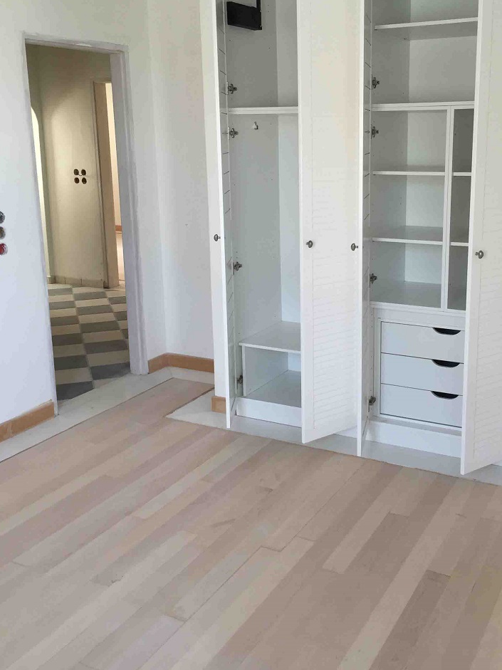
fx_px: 716
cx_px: 303
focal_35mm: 37
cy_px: 289
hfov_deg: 38.5
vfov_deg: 50.0
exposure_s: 1/40
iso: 32
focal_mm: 4.15
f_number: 2.2
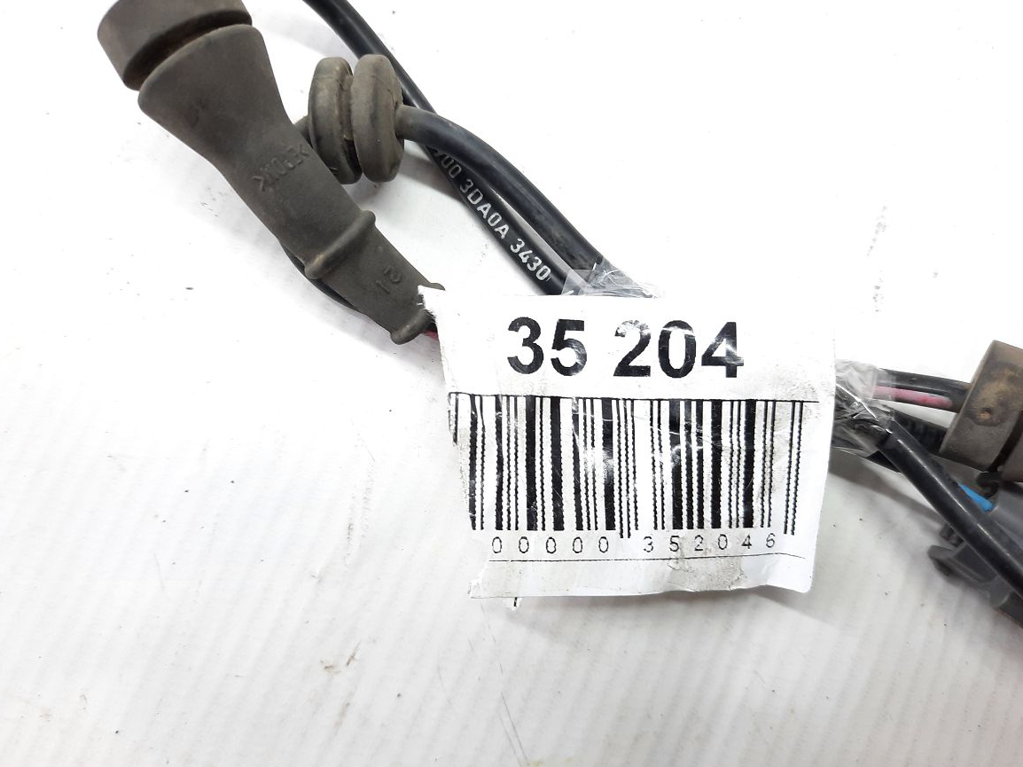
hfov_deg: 67.3
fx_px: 768
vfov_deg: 53.0
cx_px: 510
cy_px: 381
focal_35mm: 26
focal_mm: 4.6
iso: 160
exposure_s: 1/50
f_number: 2
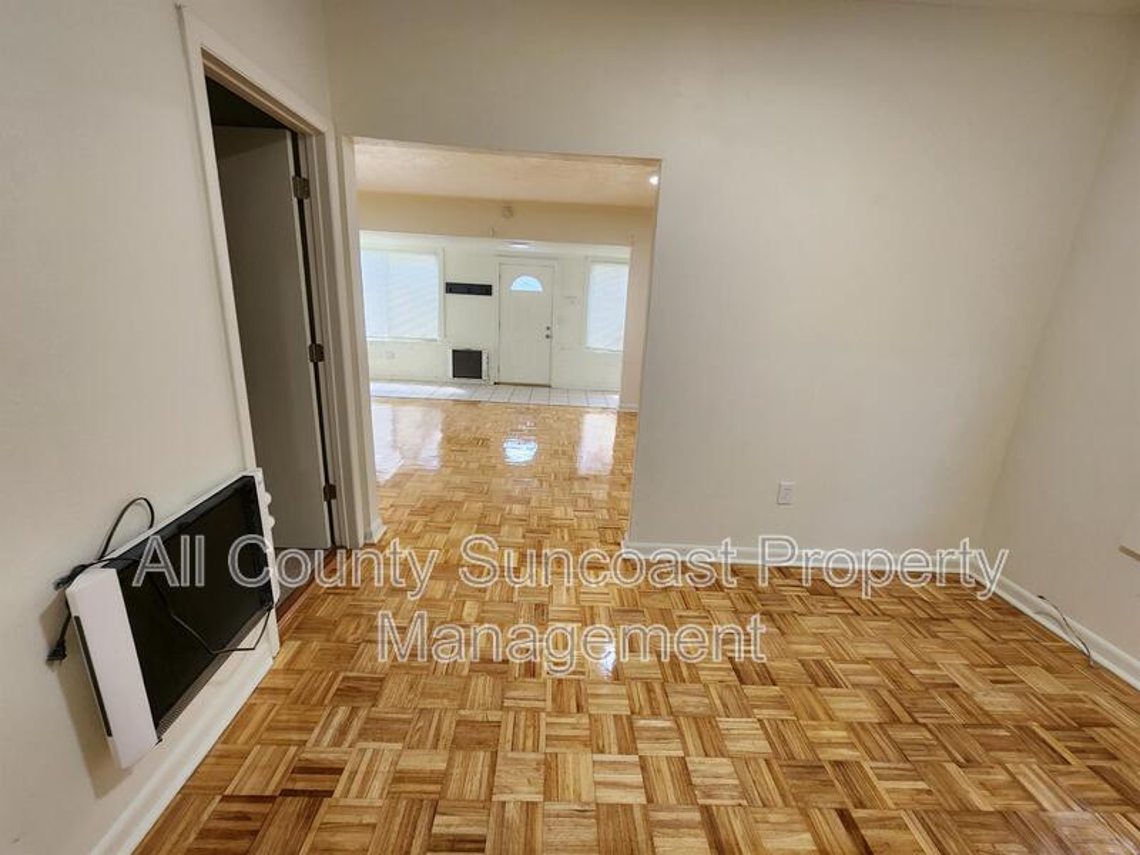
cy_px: 428
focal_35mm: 13
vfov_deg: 89.9
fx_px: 428
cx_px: 570
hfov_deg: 106.2
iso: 200
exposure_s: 1/60
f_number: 2.2
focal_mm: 2.2
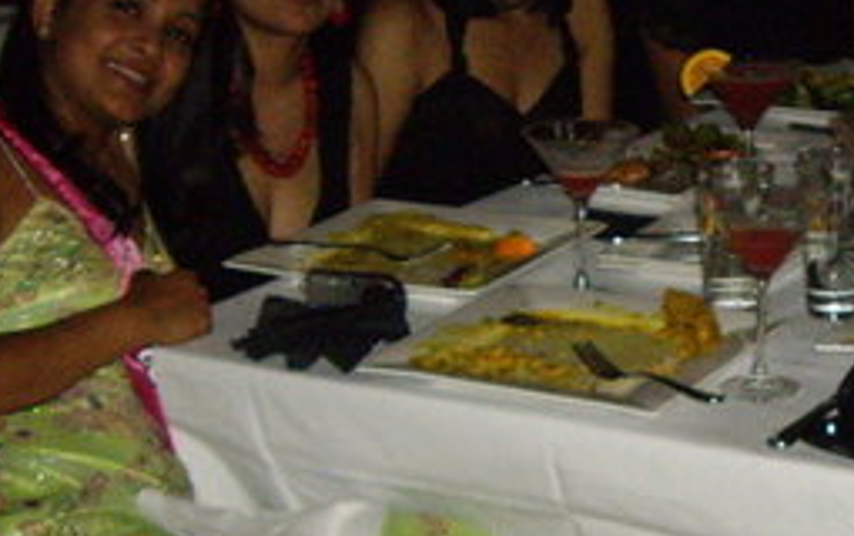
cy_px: 308
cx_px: 810
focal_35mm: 101
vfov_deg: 13.0
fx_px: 2353
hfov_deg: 20.1
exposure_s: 1/40
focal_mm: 6.2
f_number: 2.7
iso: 400
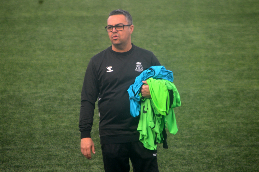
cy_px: 86
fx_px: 3235
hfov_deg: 4.6
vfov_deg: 3.1
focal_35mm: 450
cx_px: 130
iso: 400
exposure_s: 1/160
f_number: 8
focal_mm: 300
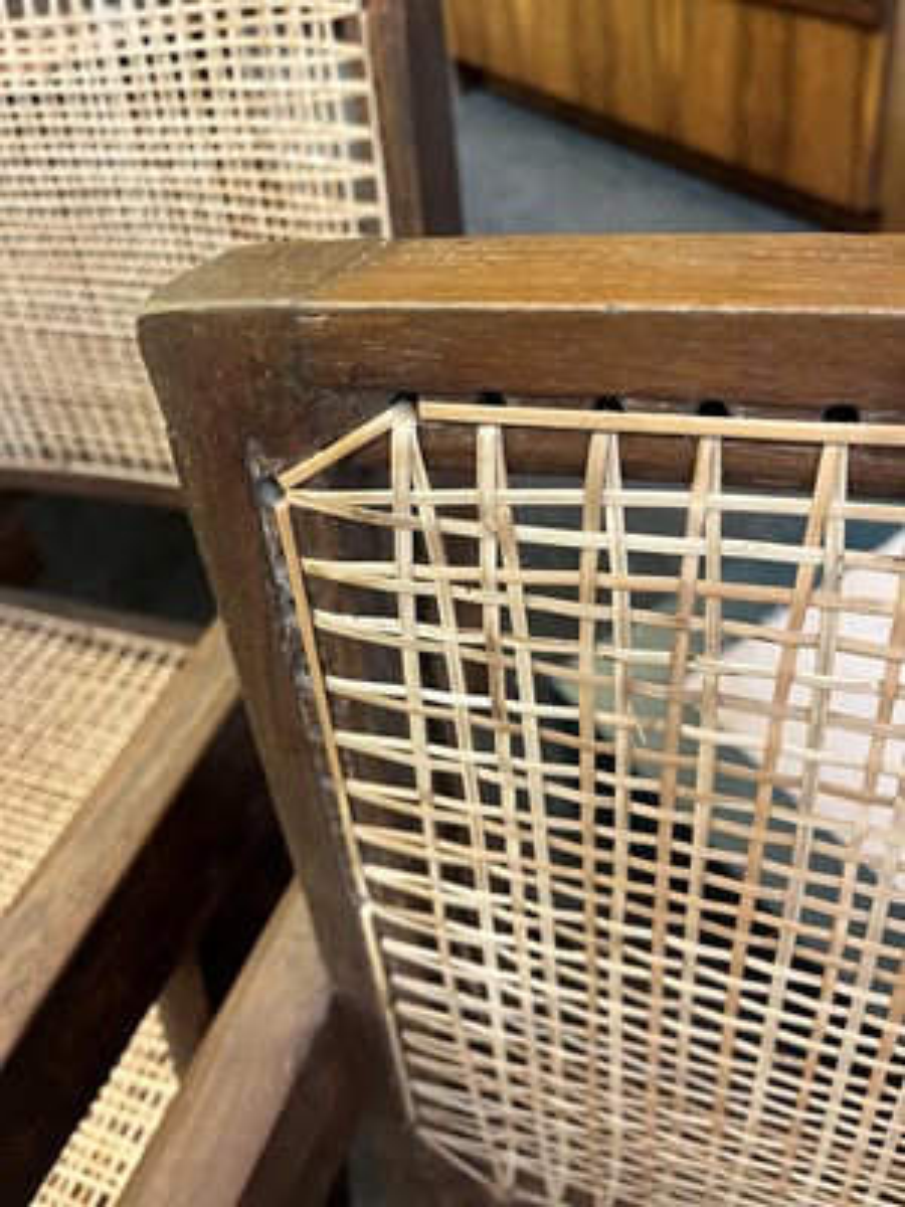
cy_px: 604
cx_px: 452
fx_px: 906
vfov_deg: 67.3
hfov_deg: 53.1
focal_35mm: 26
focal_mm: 5.1
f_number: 1.6
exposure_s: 1/50
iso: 320
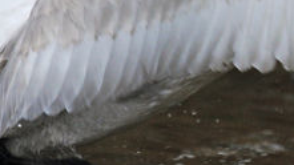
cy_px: -17
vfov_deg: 0.6
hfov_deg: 1.1
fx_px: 14881
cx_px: 275
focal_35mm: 1910
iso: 720
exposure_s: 1/800
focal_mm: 420
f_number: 5.6
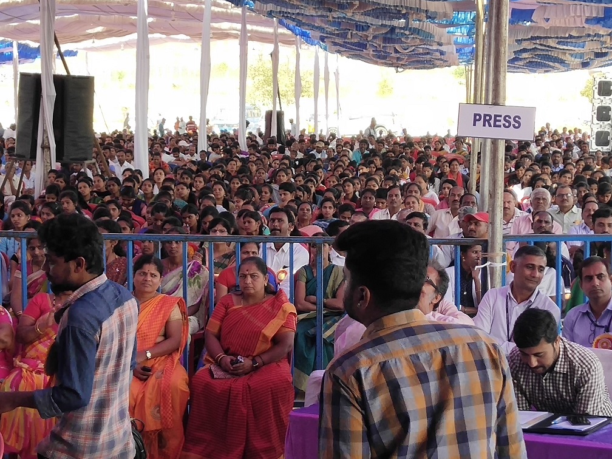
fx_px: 796
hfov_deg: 42.1
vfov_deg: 32.2
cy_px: 230
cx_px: 306
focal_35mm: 45
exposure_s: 1/299
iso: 108
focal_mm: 3.95
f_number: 1.8
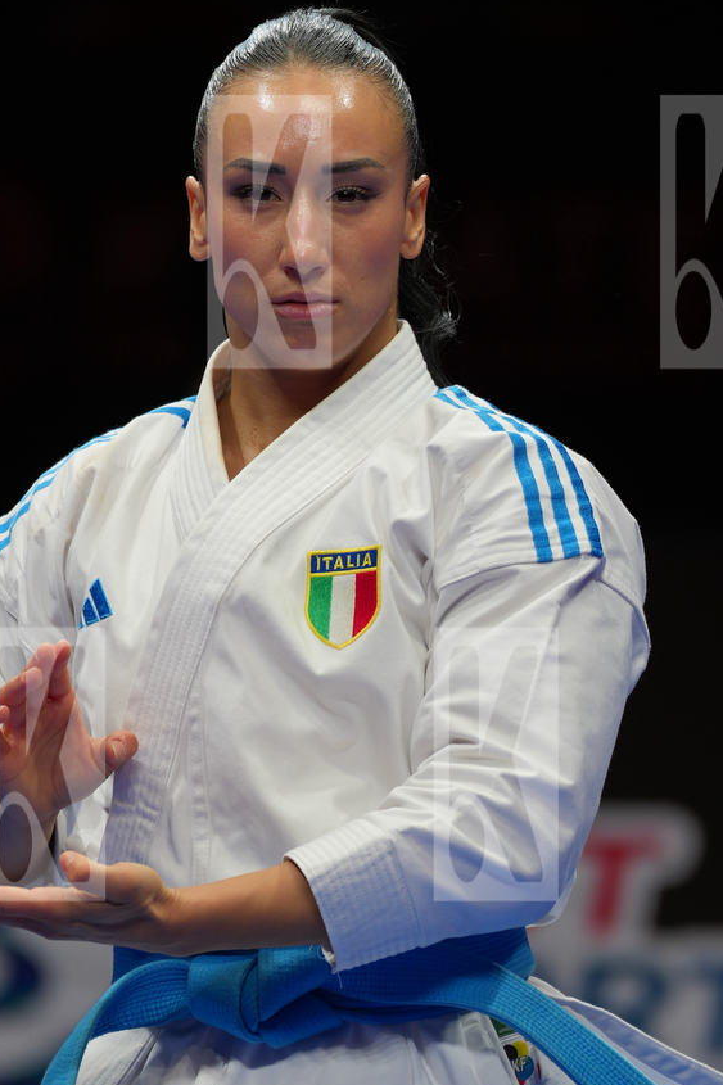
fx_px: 17117
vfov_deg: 3.6
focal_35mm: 568
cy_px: 765
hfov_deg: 2.4
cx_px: 270
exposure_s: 1/500
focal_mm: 200
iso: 160
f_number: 2.8
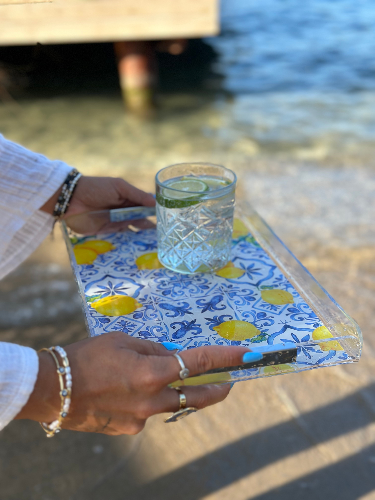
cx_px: 188
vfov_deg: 39.7
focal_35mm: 48
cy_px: 250
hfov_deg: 30.3
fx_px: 693
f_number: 1.78
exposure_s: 1/1565
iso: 80
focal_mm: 6.86
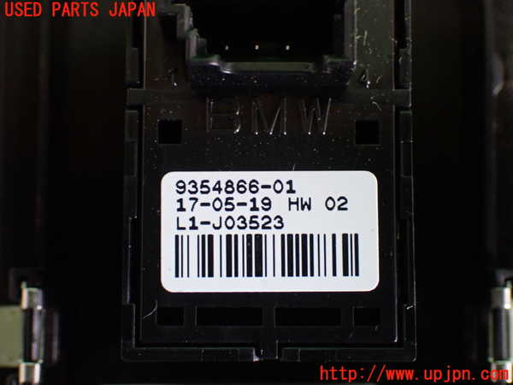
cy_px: 192
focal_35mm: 77
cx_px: 256
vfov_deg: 19.1
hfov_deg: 25.3
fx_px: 1141
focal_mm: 13.65
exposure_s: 1/20
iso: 800
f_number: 4.1
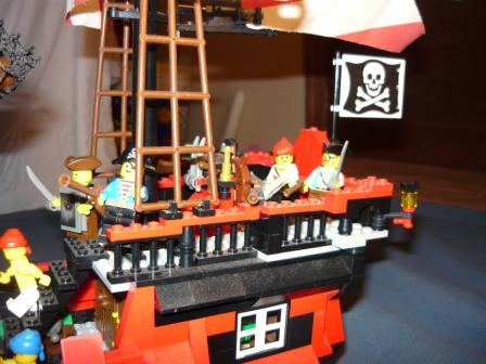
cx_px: 243
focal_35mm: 33
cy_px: 182
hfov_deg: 55.4
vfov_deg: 42.9
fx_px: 463
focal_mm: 5.5
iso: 100
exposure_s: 1/30
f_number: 2.8
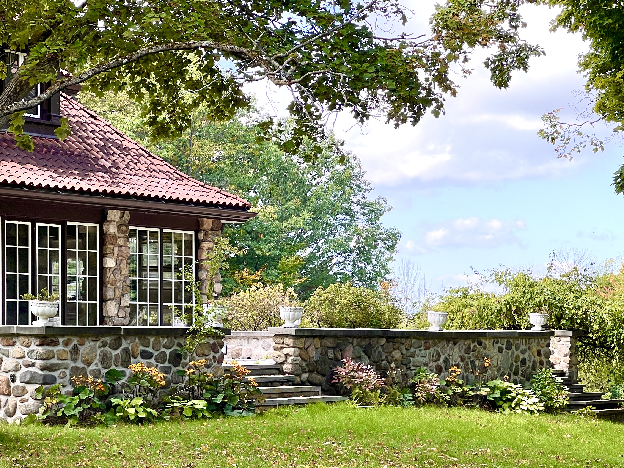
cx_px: 312
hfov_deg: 25.3
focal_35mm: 77
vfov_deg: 19.1
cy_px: 234
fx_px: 1388
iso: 32
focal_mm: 9
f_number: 2.8
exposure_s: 1/139
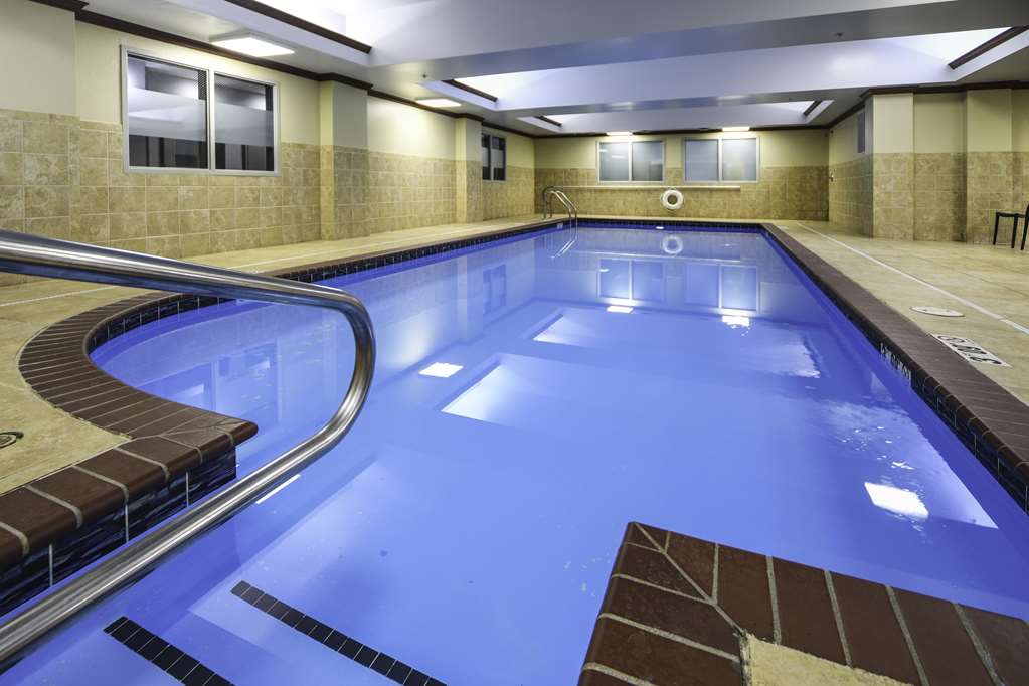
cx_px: 514
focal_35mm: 12
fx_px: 343
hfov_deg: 112.6
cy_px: 343
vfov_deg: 90.0
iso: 100
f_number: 4.5
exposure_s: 1/5
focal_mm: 12
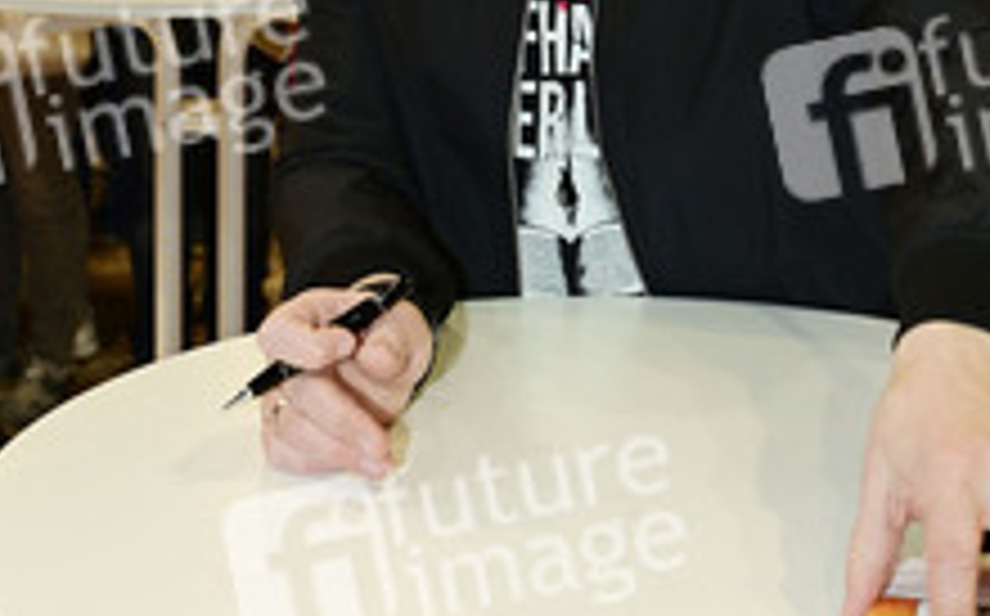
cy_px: -130
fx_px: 2048
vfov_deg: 16.4
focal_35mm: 76
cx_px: 585
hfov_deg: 27.1
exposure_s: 1/200
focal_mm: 41
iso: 1600
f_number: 6.3
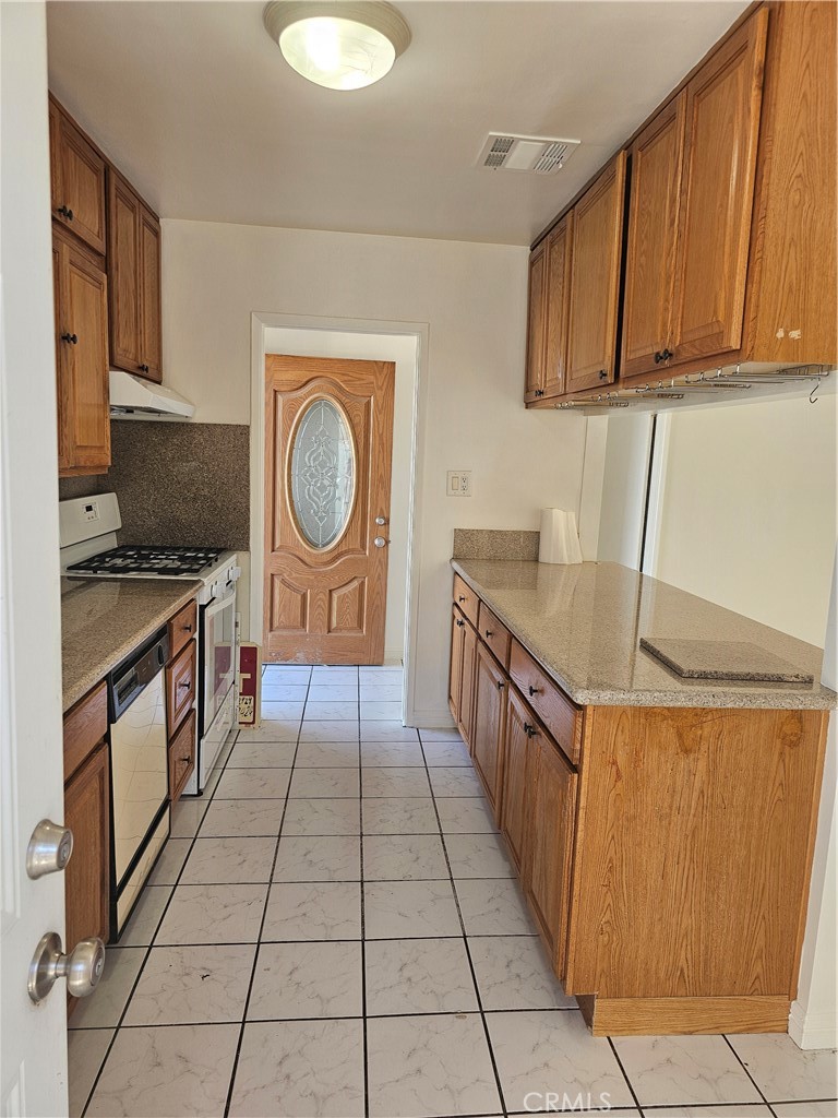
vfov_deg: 73.9
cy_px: 559
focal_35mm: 23
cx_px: 419
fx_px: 742
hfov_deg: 58.9
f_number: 1.7
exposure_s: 1/120
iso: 80
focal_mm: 6.3
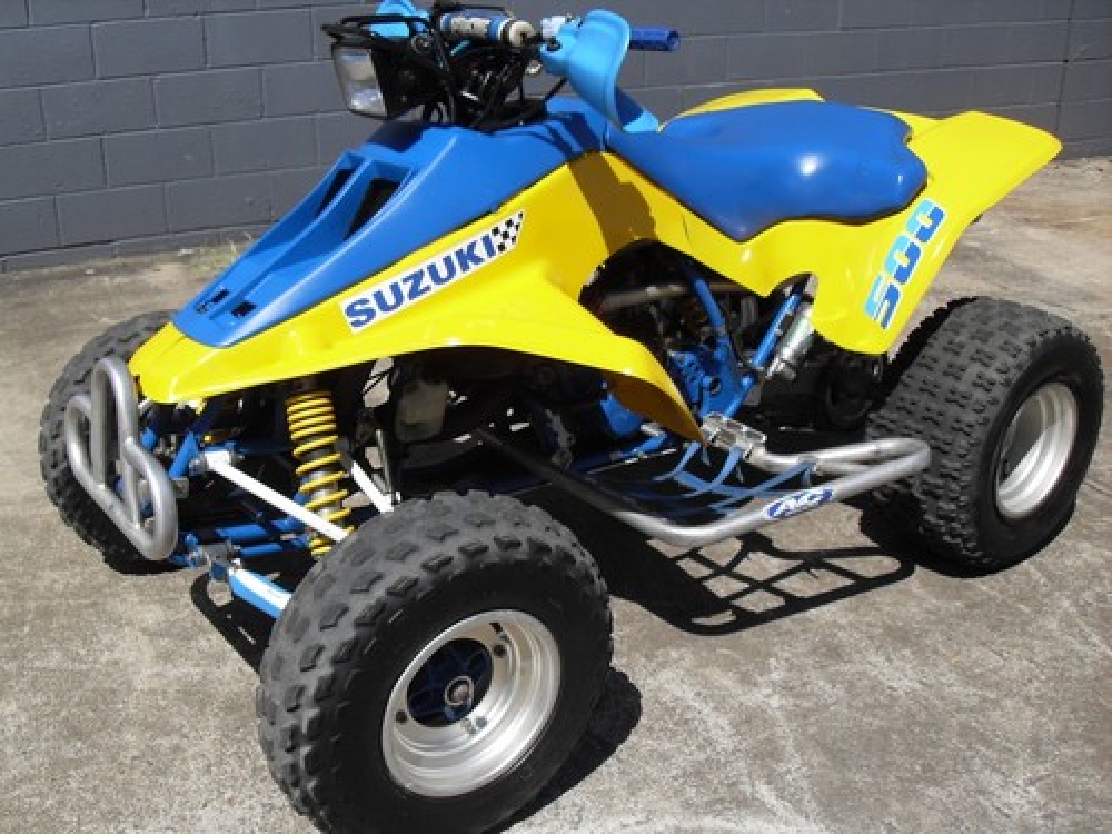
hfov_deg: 50.1
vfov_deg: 38.7
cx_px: 556
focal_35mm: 37
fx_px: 1189
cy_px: 417
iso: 80
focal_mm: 6.3
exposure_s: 1/180
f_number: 8.9
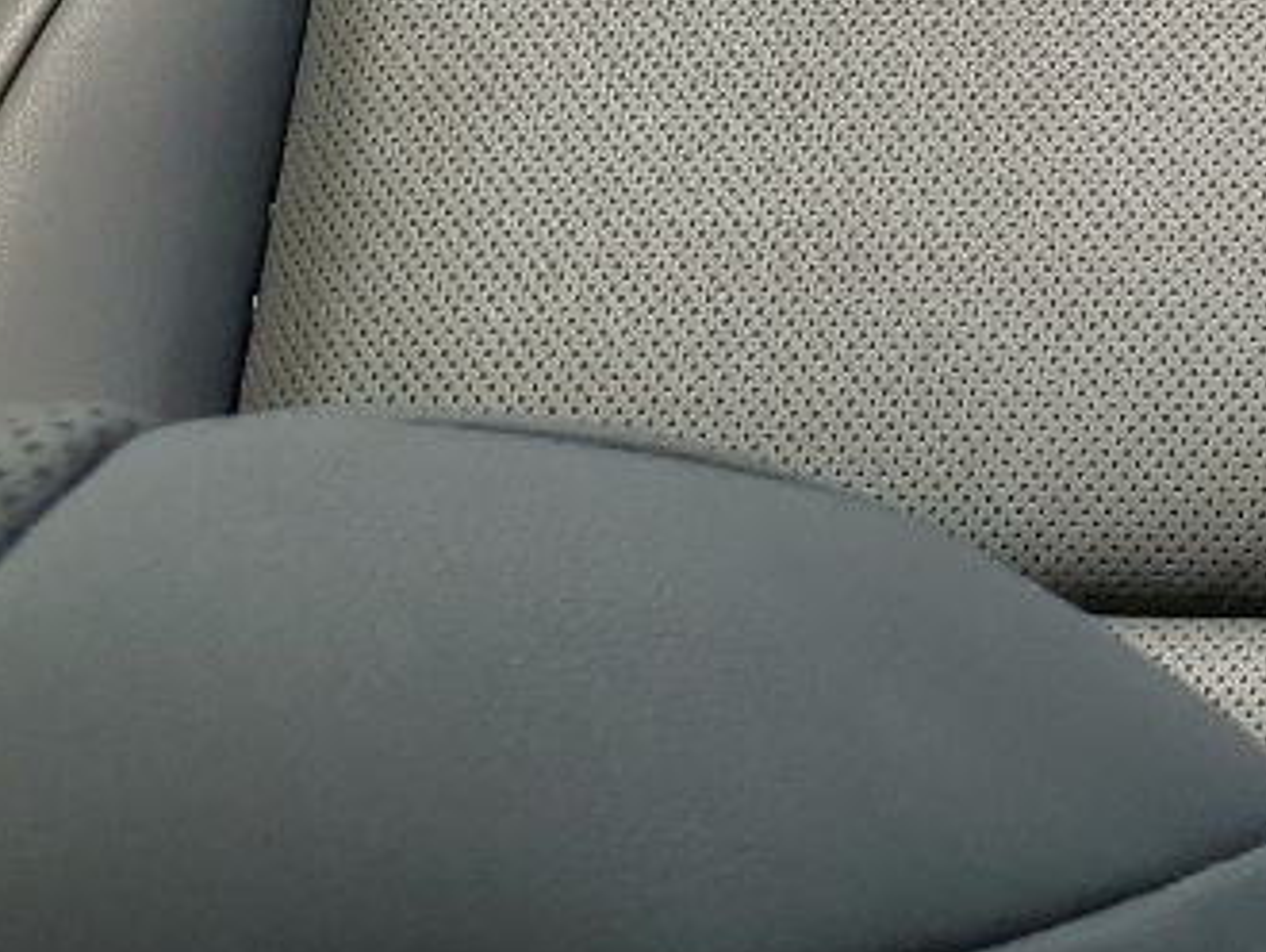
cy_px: -902
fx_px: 4612
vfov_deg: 10.8
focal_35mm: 126
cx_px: 2371
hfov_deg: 13.7
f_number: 1.5
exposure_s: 1/250
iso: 50
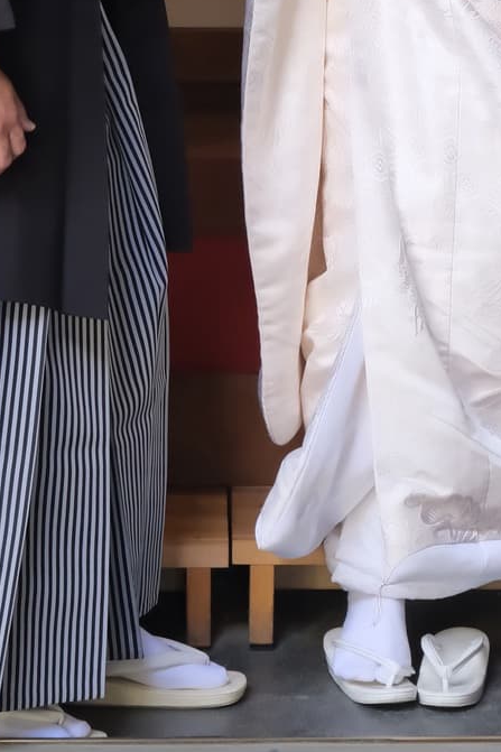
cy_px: -329
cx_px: 273
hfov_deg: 6.7
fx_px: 4302
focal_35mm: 206
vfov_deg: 9.7
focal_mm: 42.9
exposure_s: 1/80
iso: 1600
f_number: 5.6
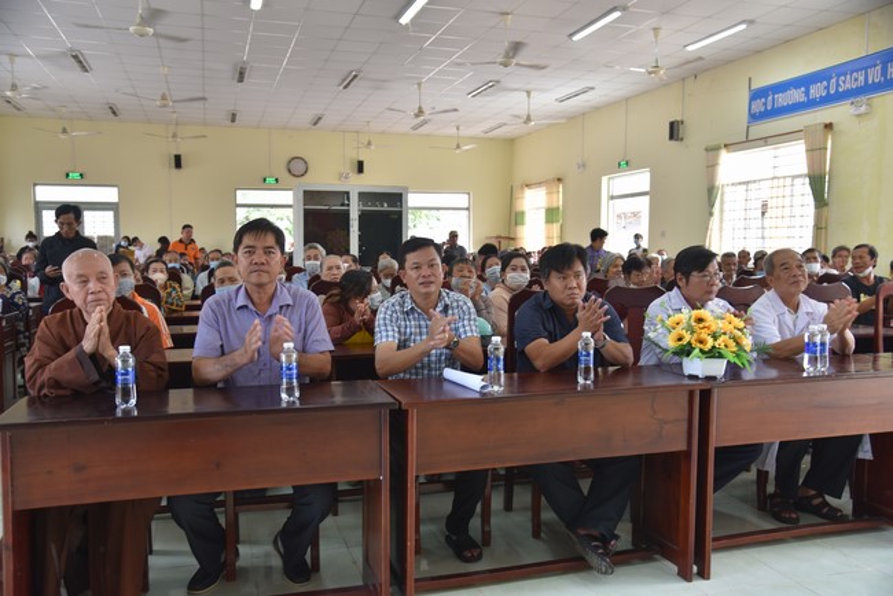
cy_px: 298
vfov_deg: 42.4
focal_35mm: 31
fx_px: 769
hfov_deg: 60.3
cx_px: 446
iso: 400
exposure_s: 1/60
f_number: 4
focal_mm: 31
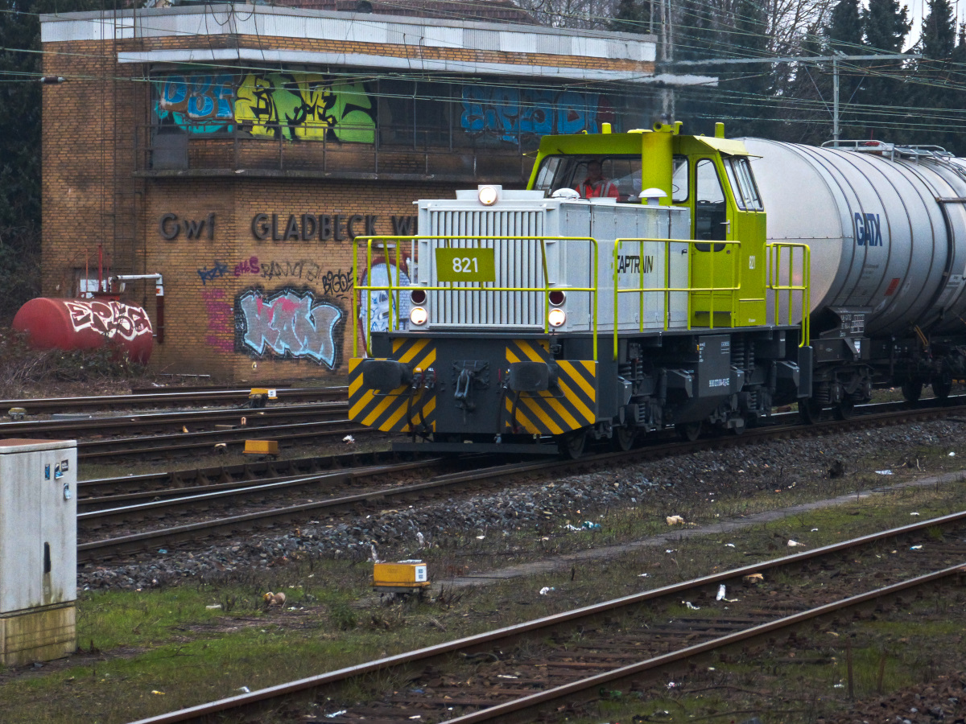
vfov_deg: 9.8
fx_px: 4242
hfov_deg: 13.0
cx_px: 483
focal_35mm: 152
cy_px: 362
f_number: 3.7
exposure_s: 1/320
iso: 500
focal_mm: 27.3
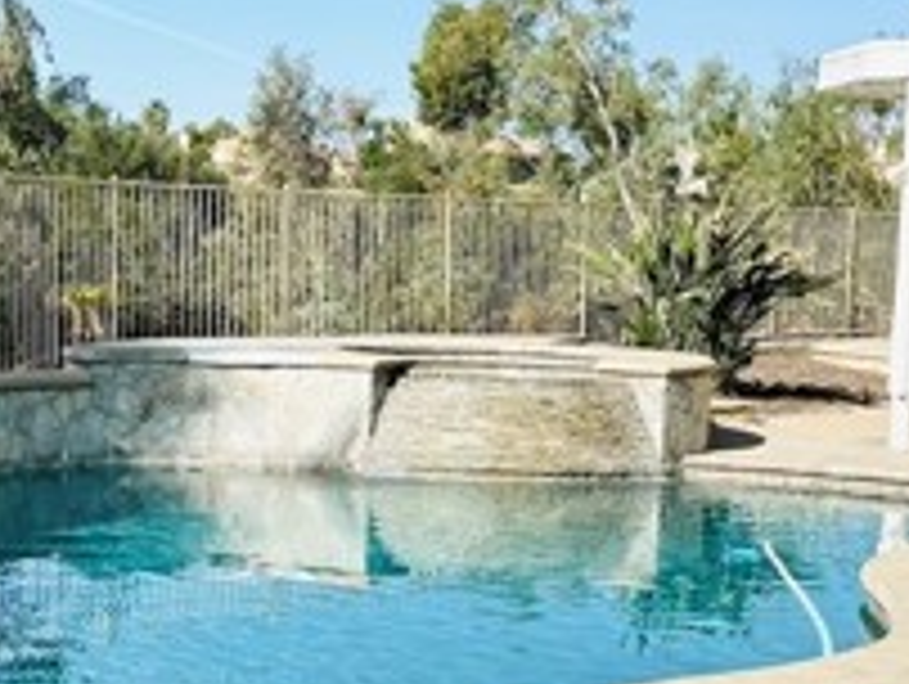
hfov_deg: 25.4
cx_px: 248
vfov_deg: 19.4
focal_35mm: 76
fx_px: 1998
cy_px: 468
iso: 80
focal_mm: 6.86
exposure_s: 1/5525
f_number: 1.78
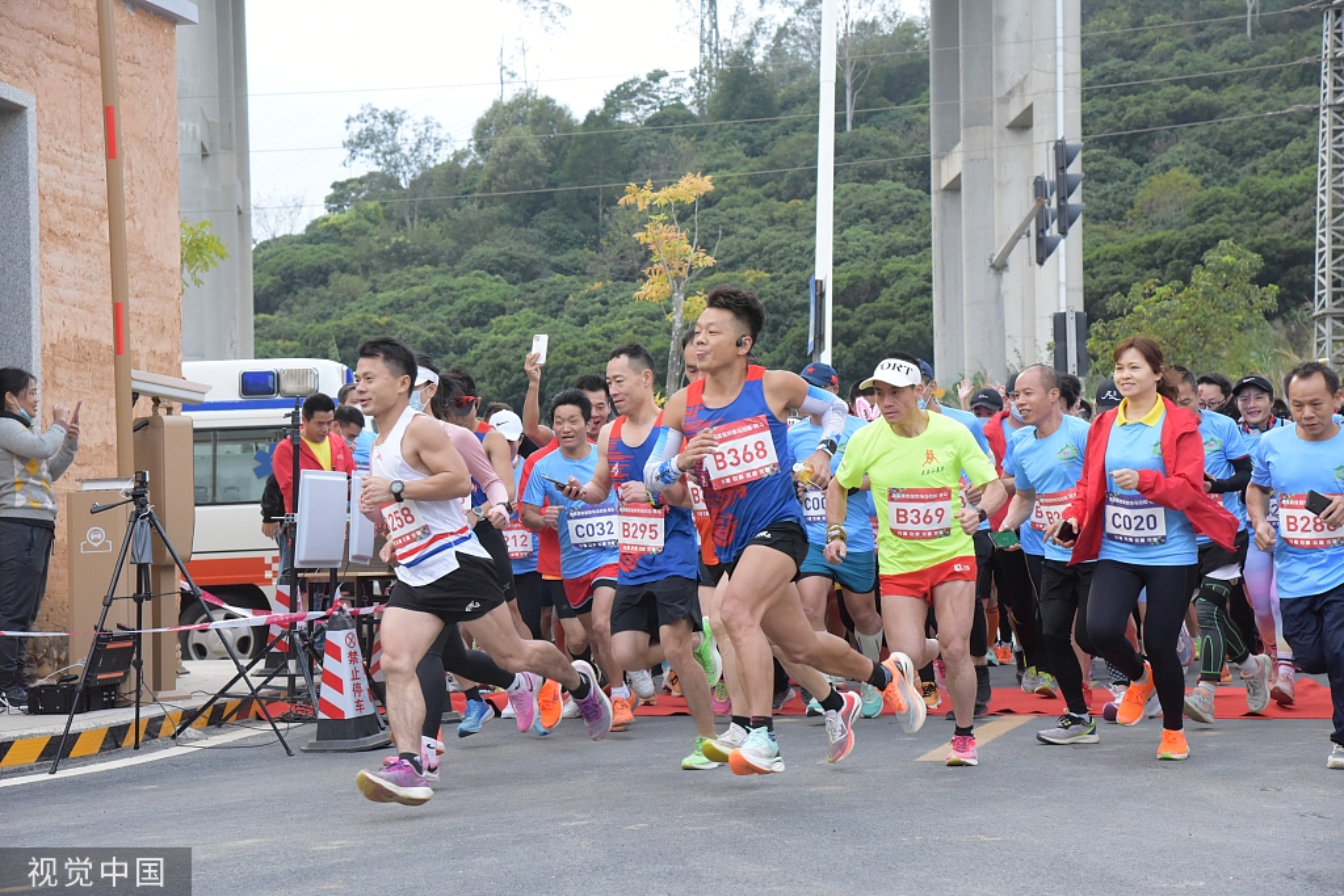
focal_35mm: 70
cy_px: 448
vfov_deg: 19.5
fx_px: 2614
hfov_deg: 28.8
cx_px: 672
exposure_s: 1/800
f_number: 7.1
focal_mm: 70
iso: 5000
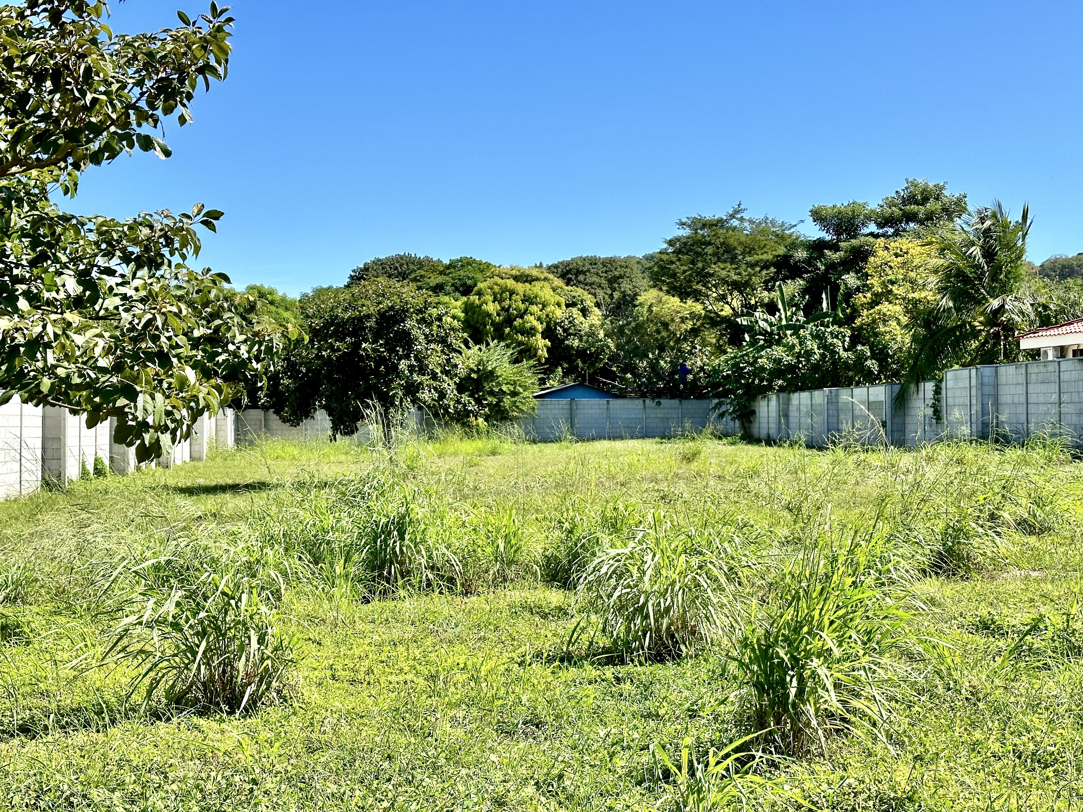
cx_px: 542
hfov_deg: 39.7
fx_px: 1502
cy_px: 406
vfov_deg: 30.3
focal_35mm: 48
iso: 64
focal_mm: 6.86
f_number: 1.78
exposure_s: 1/3257
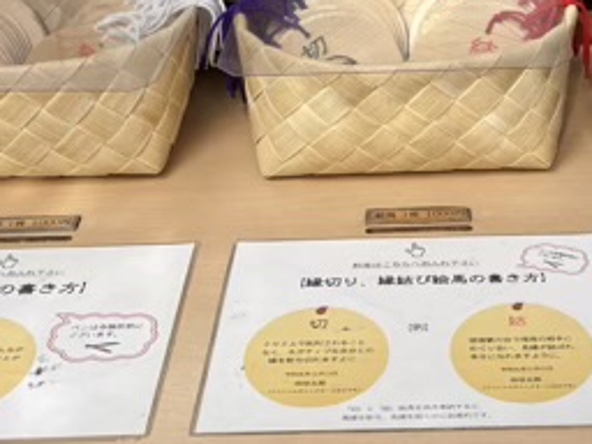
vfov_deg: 19.9
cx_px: 426
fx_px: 1214
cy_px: -36
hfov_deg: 27.1
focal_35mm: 71
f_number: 1.6
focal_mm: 5.96
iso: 40
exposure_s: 1/195
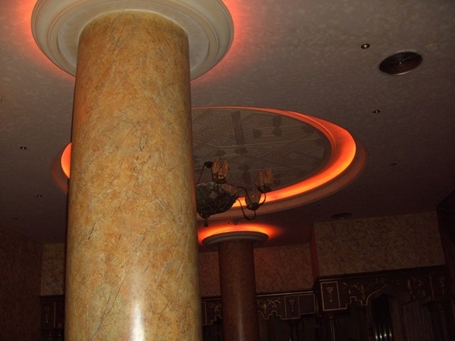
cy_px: 170
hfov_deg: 50.1
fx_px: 486
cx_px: 228
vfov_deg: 38.7
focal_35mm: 37
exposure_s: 1/50
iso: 100
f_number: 2.8
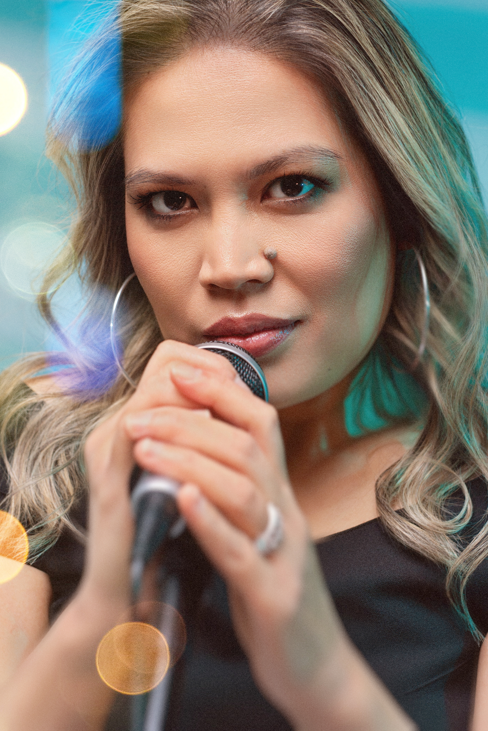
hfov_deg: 18.2
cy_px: 366
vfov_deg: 27.0
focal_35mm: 75
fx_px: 1525
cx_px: 244
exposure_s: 1/100
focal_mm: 50
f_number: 4.5
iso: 200
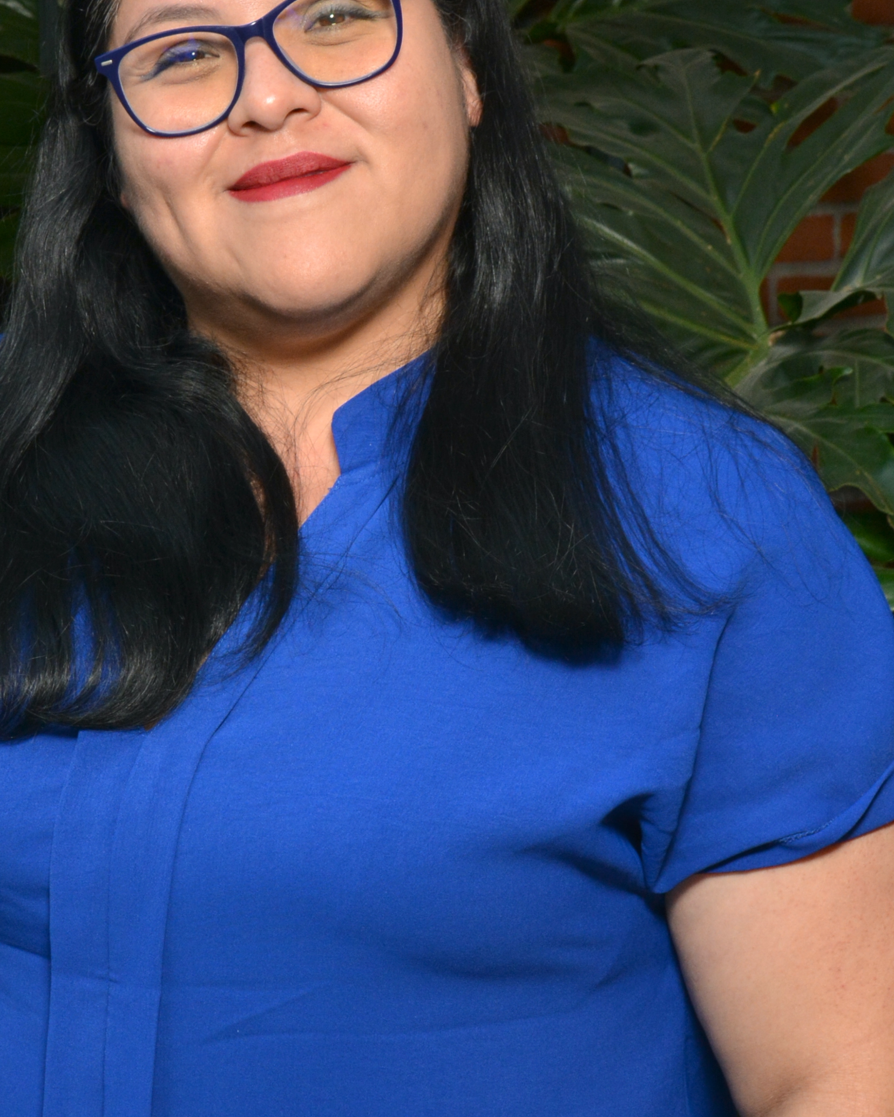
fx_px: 3440
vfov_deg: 18.5
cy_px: 521
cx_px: 310
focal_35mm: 104
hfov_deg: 14.8
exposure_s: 1/100
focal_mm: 34
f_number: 9
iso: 640
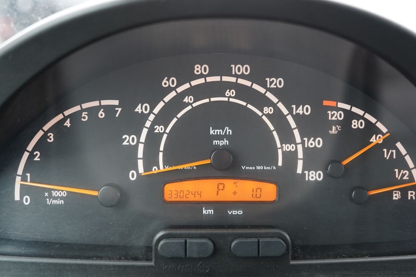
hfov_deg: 53.1
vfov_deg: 36.9
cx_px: 212
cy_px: 135
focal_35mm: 36
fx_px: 416
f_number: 4
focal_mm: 35
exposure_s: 1/60
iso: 640
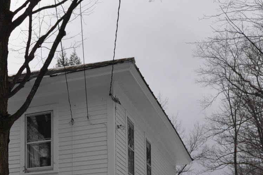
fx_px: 470
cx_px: 3
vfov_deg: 19.3
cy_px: 231
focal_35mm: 64
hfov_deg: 29.3
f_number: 8
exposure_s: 1/250
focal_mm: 15
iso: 200
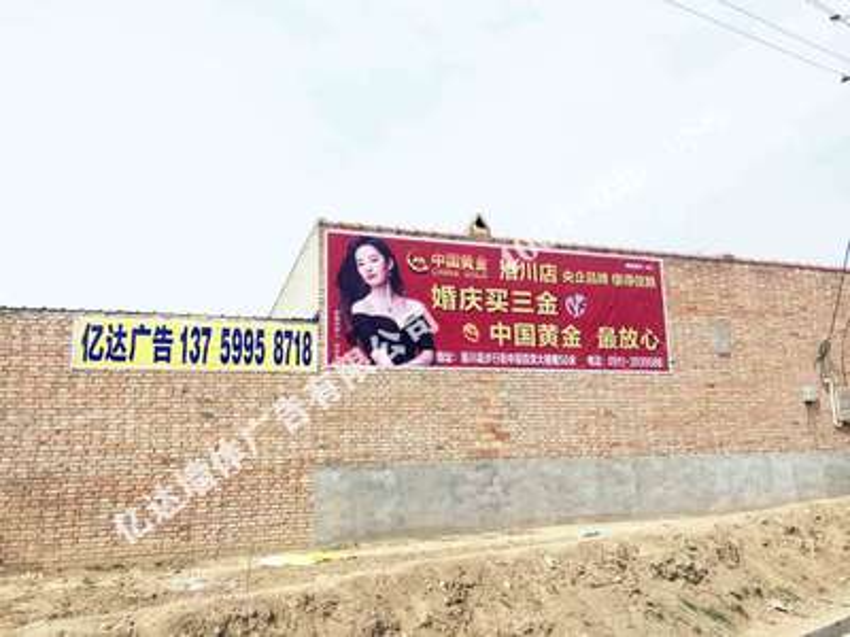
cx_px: 425
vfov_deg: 48.2
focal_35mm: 29
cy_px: 318
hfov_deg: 61.7
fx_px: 712
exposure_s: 1/2326
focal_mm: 4.15
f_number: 2.2
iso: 32
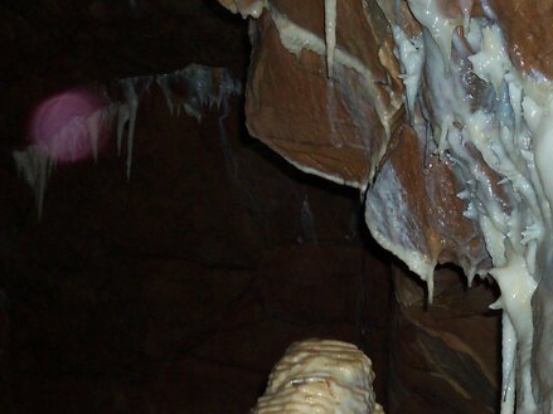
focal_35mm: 93
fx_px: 1485
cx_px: 562
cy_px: 525
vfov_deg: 15.2
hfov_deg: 20.4
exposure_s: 1/30
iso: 100
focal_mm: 5.7
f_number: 2.9
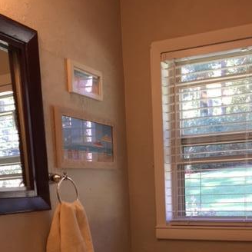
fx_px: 412
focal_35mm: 50
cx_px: 135
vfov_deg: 31.8
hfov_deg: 34.0
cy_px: 242
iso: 64
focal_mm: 4.15
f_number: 2.2
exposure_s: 1/30
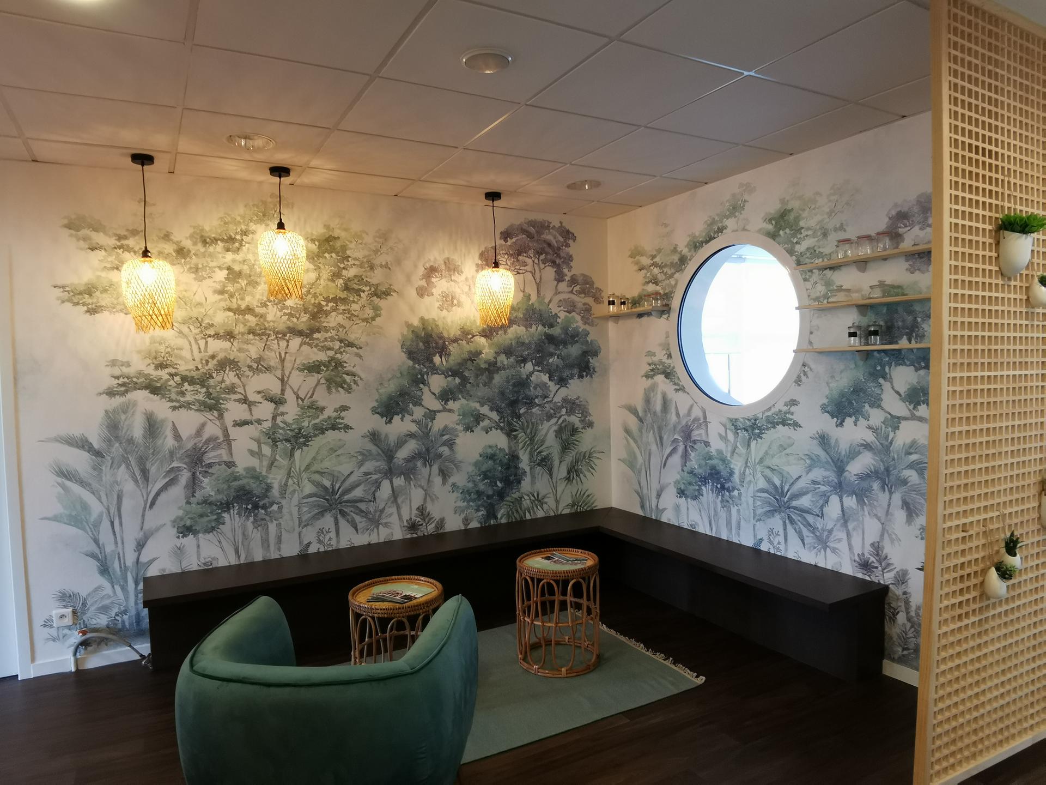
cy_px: 392
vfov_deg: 66.0
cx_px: 523
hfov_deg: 81.7
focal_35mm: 20
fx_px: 604
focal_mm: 2.26
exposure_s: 1/33.3
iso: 200
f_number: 2.2
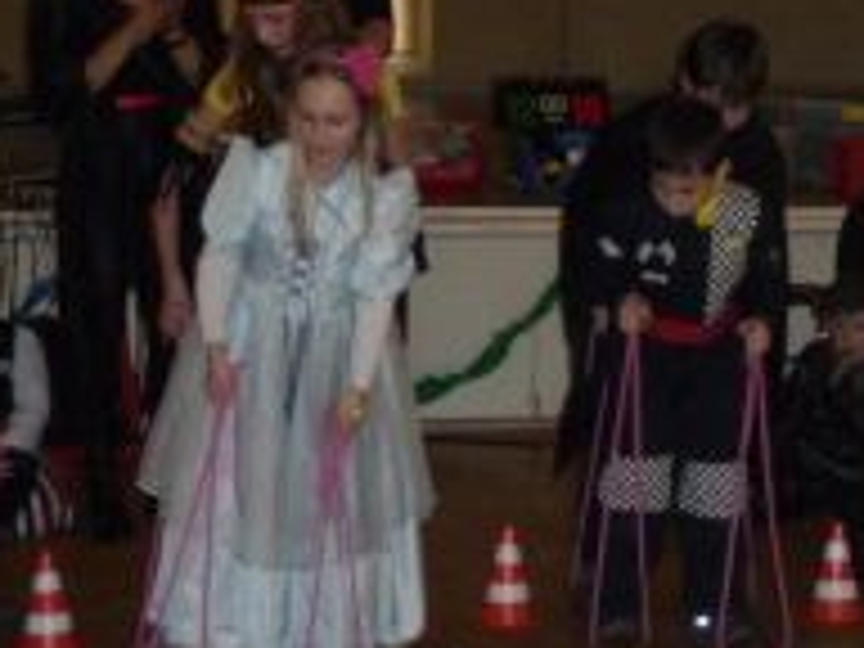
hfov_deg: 19.5
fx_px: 2496
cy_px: 256
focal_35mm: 100
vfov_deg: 14.8
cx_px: 662
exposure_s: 1/30
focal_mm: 8
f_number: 4.2
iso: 640
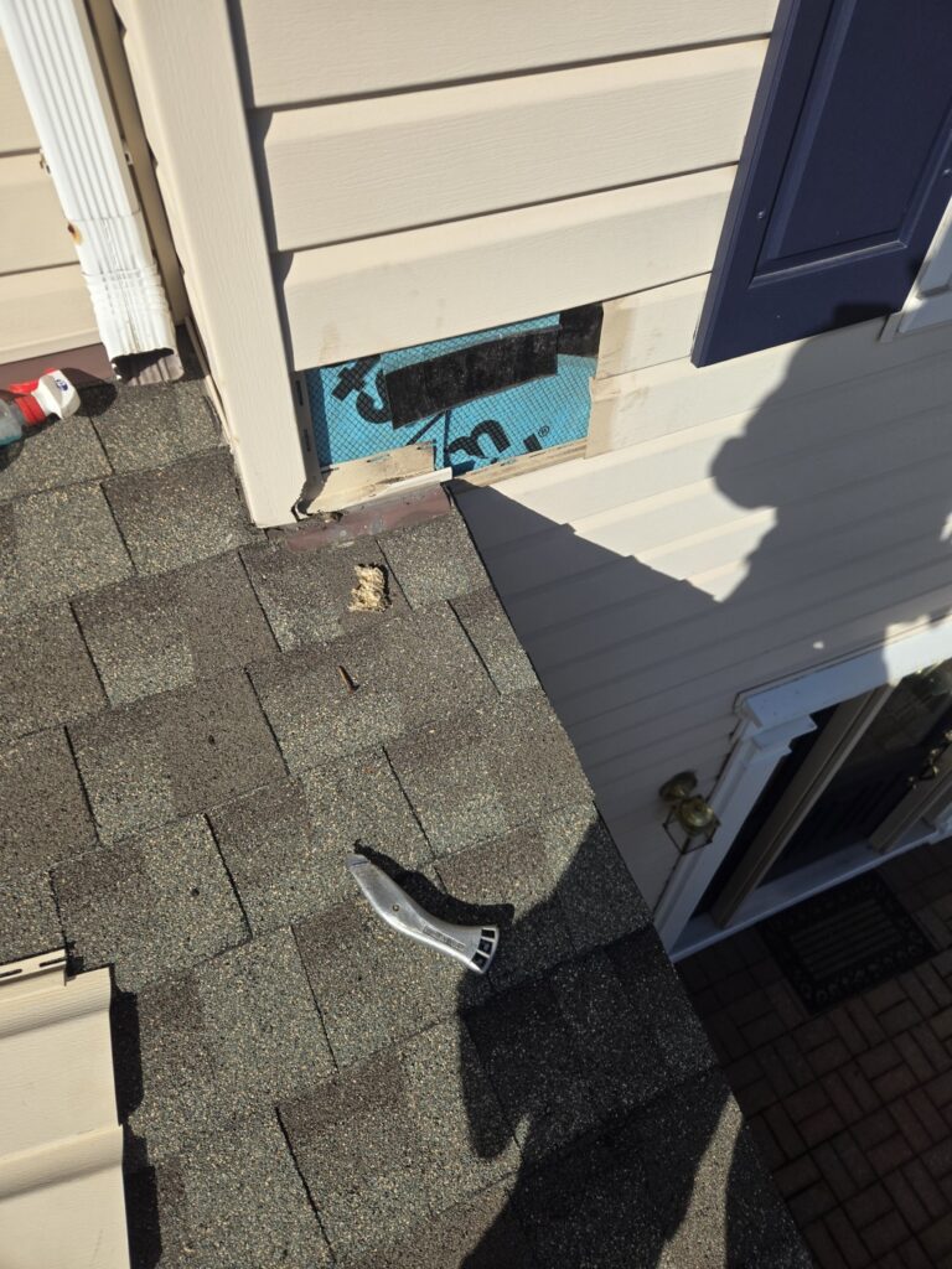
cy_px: 634
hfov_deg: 58.9
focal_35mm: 23
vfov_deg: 73.9
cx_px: 476
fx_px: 843
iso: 25
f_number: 1.8
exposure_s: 1/2544
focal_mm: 5.4
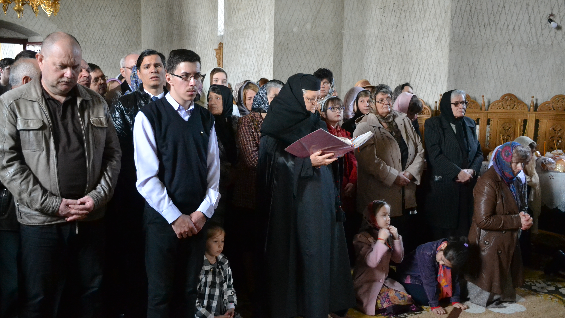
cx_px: 282
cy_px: 167
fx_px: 569
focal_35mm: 38
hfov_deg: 52.8
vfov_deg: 31.2
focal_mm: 24
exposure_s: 1/50
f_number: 5
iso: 3200
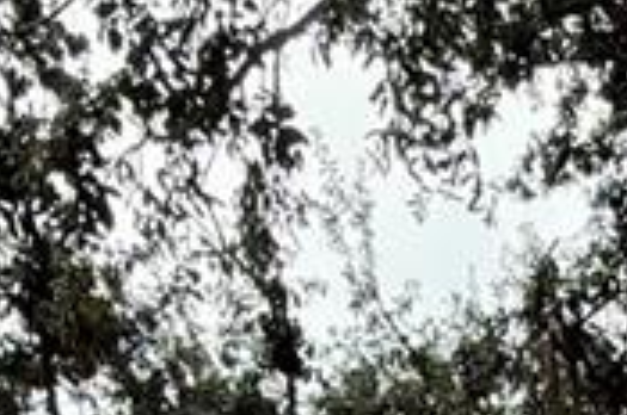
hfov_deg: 19.2
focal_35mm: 100
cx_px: 774
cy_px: 1452
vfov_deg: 9.1
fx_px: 1738
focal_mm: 2.22
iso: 64
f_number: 2.2
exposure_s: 1/527
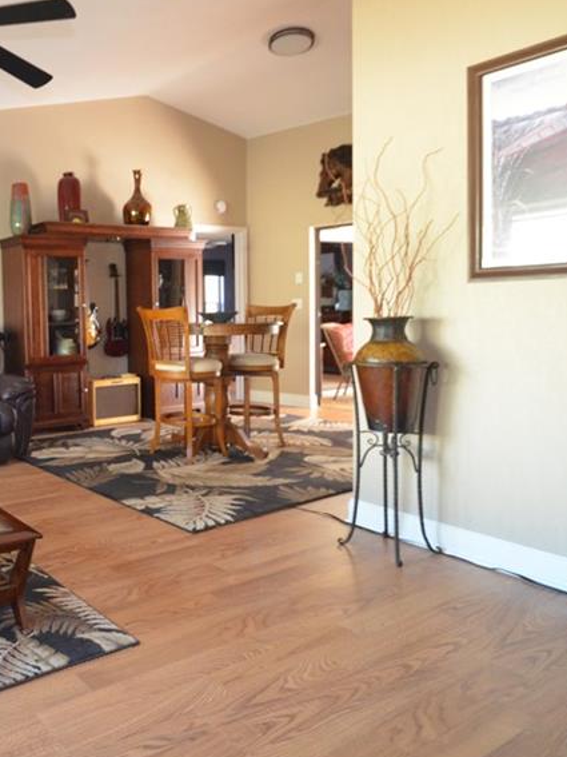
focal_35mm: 26
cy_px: 332
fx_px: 568
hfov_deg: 44.4
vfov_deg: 67.1
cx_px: -11
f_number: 4
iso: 1800
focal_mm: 10
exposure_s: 1/60
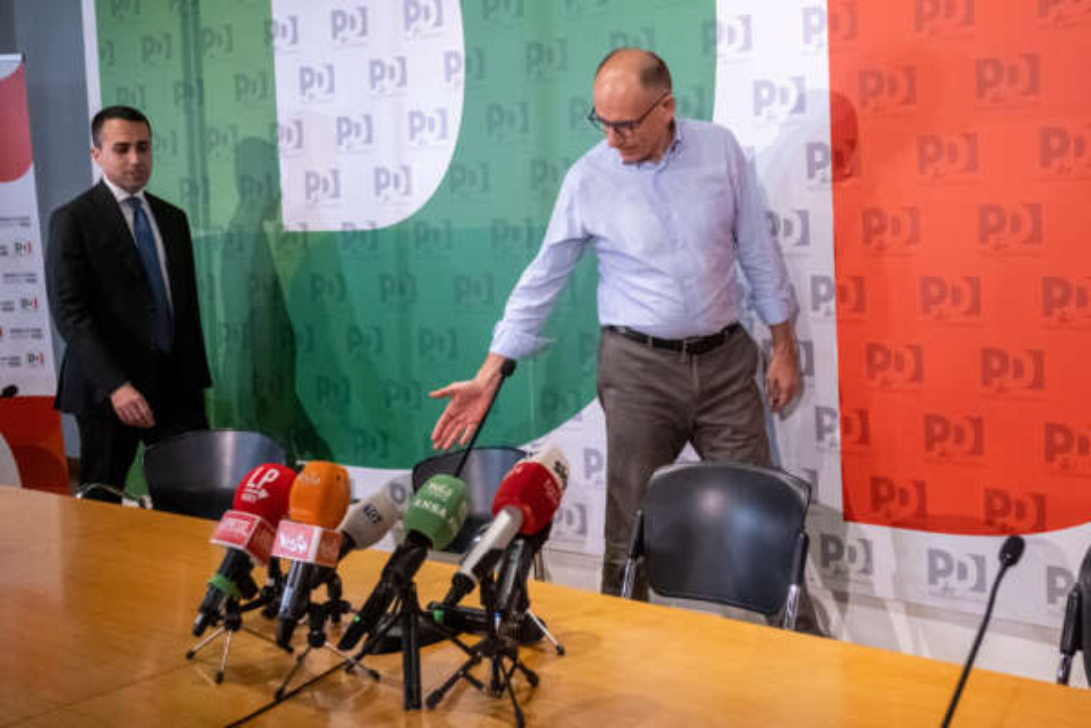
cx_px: 546
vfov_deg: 40.0
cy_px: 364
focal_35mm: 33
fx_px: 1000
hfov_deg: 57.2
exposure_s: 1/640
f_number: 3.2
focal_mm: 22
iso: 6400
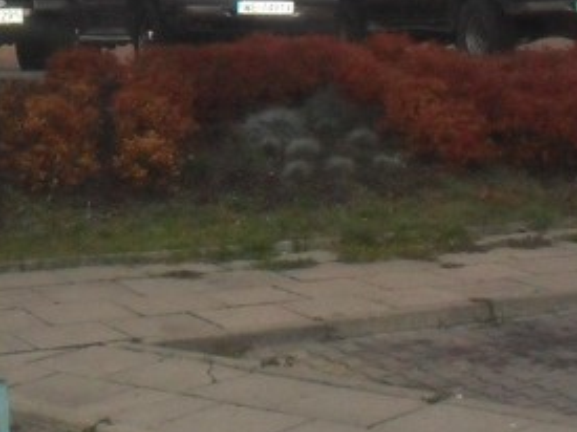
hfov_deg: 19.2
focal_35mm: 102
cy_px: -25
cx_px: 199
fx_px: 1699
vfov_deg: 14.2
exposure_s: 1/45
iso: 400
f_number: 3.2
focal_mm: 6.3
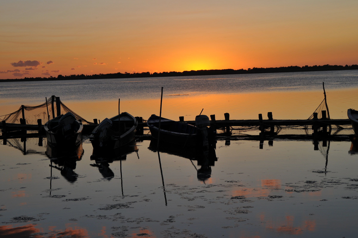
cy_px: 119
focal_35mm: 82
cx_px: 179
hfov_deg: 24.6
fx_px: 819
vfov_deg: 16.5
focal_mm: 55
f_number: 8
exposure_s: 1/250
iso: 200
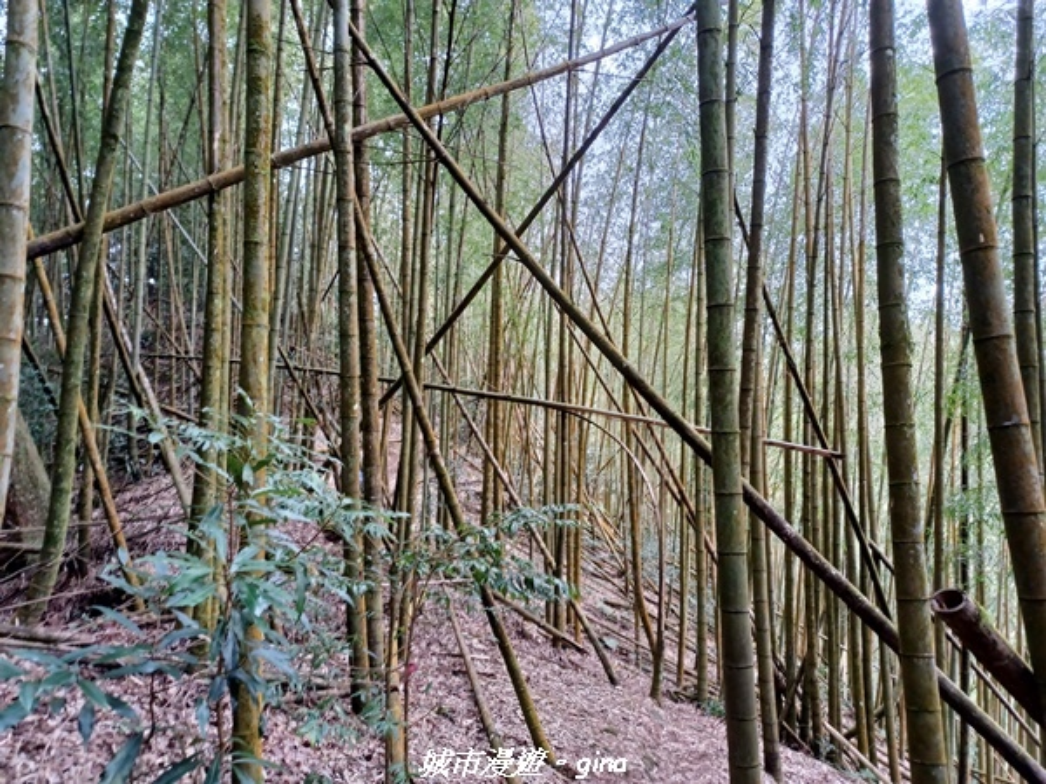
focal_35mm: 25
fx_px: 755
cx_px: 523
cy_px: 392
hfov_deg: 69.4
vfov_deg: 54.9
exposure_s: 1/59
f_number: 1.8
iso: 320
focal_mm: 4.6
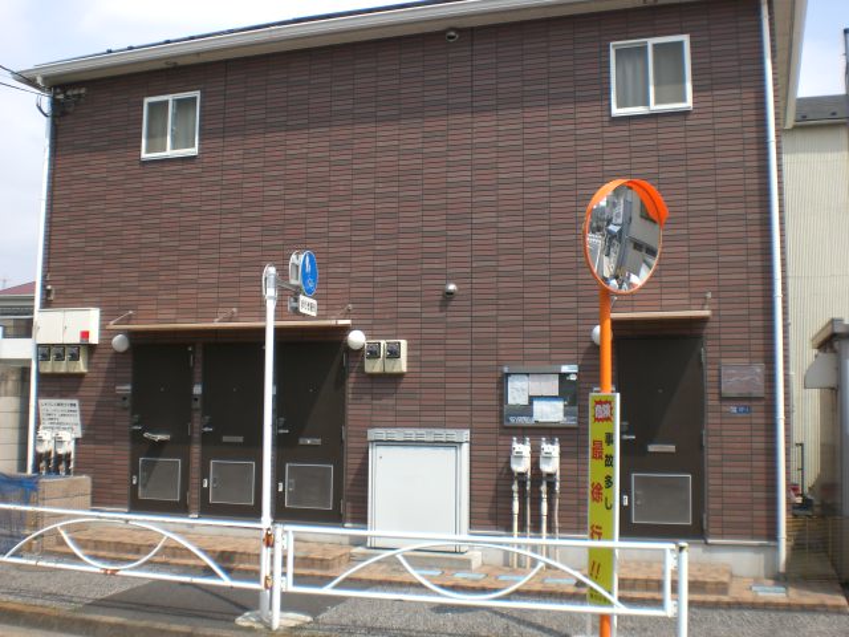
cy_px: 318
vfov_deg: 37.7
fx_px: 932
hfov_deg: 49.0
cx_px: 424
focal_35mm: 38
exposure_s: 1/320
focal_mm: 6.3
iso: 50
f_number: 4.4
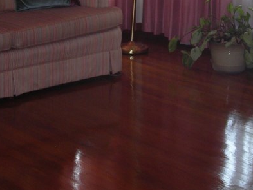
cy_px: -13
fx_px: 724
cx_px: 127
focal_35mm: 99
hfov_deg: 19.8
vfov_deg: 14.6
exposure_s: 1/60.1
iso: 100
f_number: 3.2
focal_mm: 6.3
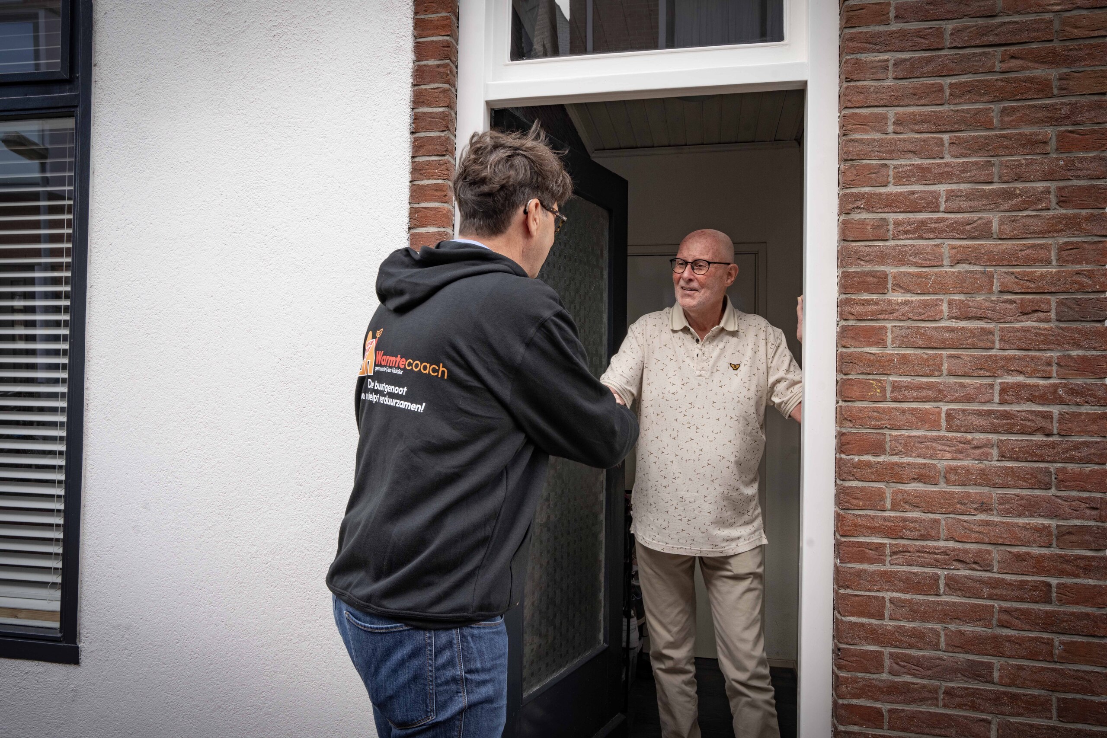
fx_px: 738
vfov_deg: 53.1
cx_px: 554
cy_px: 369
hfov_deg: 73.7
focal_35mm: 24
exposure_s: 1/50
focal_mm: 24
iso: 320
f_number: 13
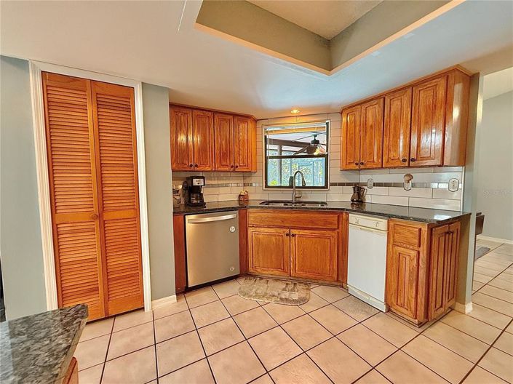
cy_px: 192
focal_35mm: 14
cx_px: 256
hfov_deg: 102.1
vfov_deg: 85.6
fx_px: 207
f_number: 2.2
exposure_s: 1/60
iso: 400
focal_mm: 2.22
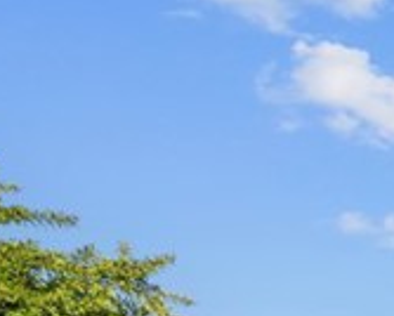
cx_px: 1064
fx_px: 806
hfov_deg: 13.1
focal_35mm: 69
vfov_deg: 15.7
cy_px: 687
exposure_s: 1/400
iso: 200
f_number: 6.3
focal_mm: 12
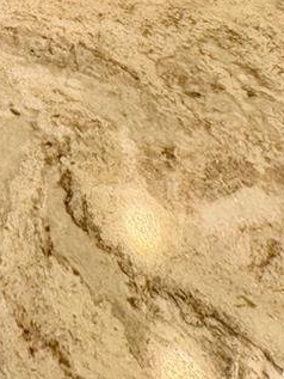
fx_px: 579
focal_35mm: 53
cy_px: -328
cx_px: -147
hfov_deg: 22.4
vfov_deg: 21.2
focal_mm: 2.22
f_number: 2.2
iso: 160
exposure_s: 1/120
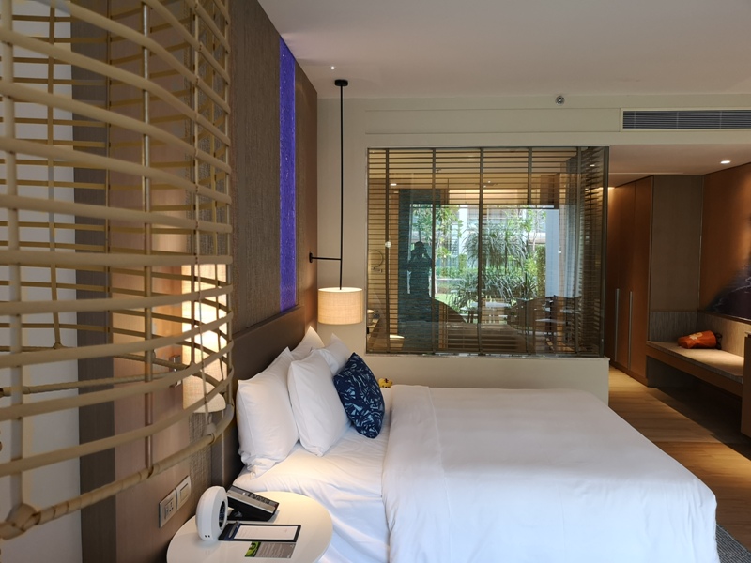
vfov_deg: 51.4
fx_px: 586
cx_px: 376
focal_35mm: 27
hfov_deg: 65.3
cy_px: 282
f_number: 1.8
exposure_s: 1/50
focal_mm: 3.95
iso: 160
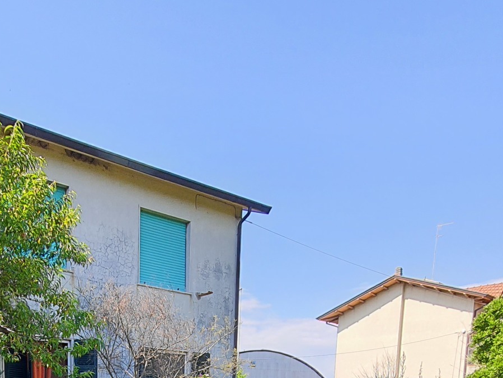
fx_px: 538
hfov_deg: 48.7
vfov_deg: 30.4
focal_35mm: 37
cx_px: 144
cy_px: 494
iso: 50
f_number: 2.2
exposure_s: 1/305
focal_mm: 1.74
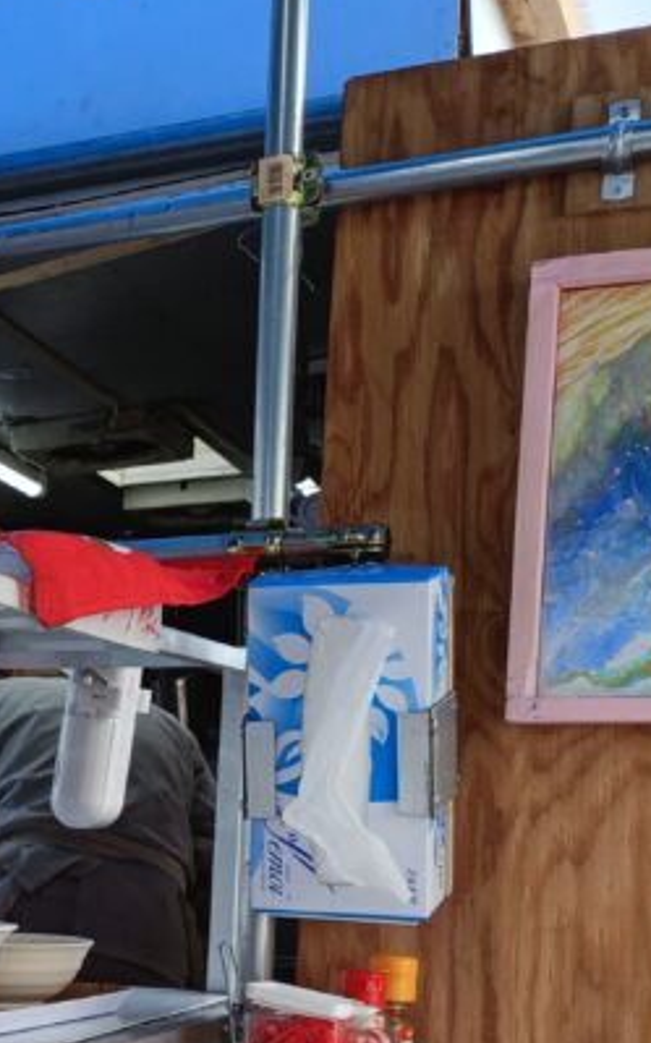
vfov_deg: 29.3
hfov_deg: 16.6
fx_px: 1932
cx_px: -447
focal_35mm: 68
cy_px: 886
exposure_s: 1/120
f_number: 1.7
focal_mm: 4.7
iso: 64
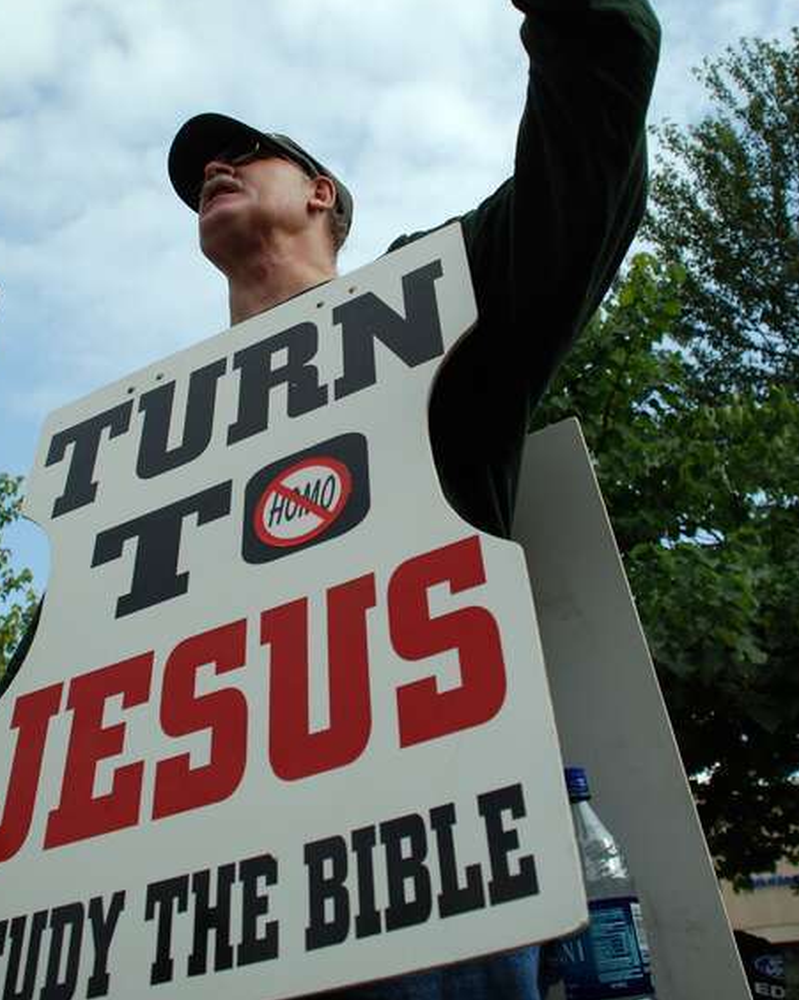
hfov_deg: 41.1
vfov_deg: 50.0
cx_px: 367
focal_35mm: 36
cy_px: 408
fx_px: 1064
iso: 200
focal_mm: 18
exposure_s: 1/1000
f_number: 4
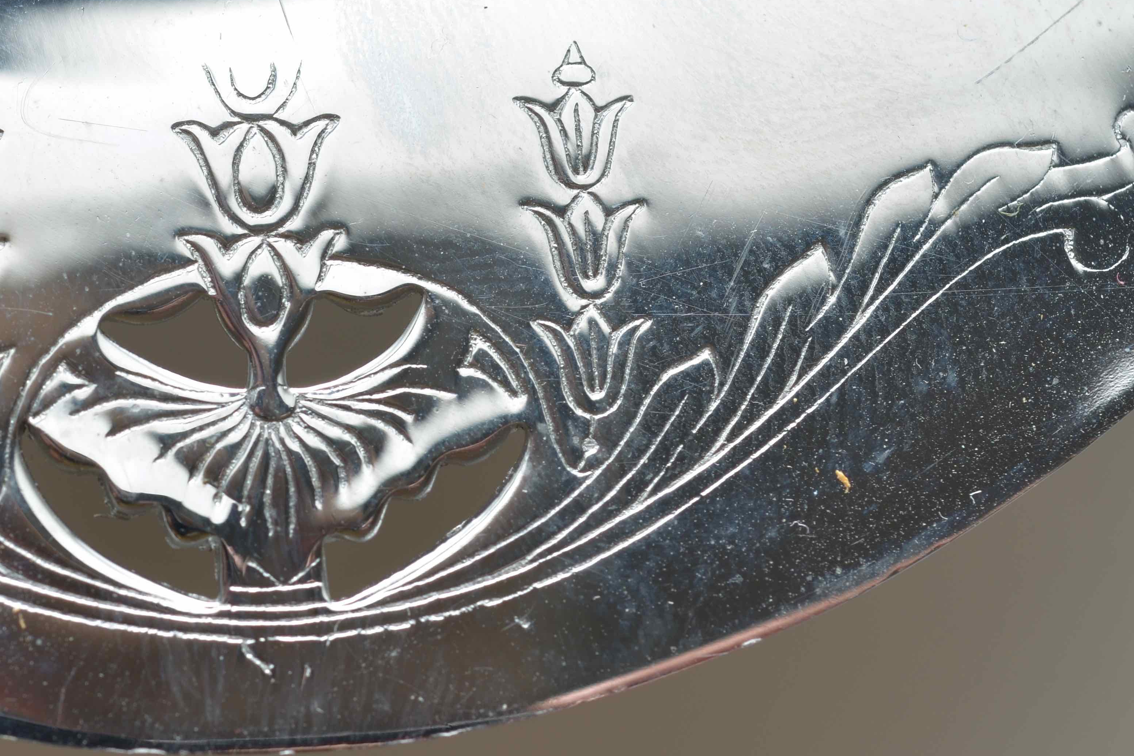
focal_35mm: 131
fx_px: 4120
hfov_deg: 15.6
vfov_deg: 10.5
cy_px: 264
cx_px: 245
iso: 100
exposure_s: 1/250
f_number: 5.6
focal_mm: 55
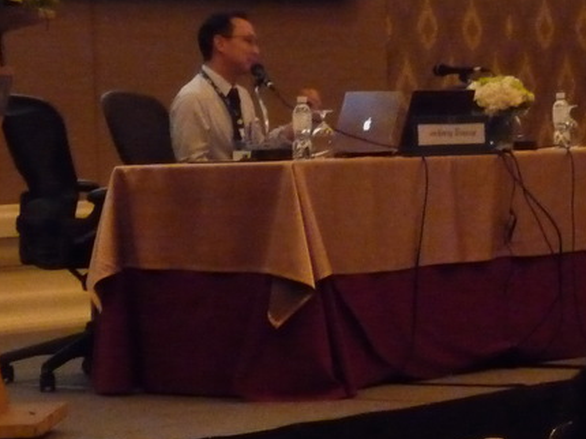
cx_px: 308
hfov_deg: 11.4
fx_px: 2944
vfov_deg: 8.5
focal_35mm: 174
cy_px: 155
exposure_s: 1/8
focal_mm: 11.3
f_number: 4.9
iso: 800
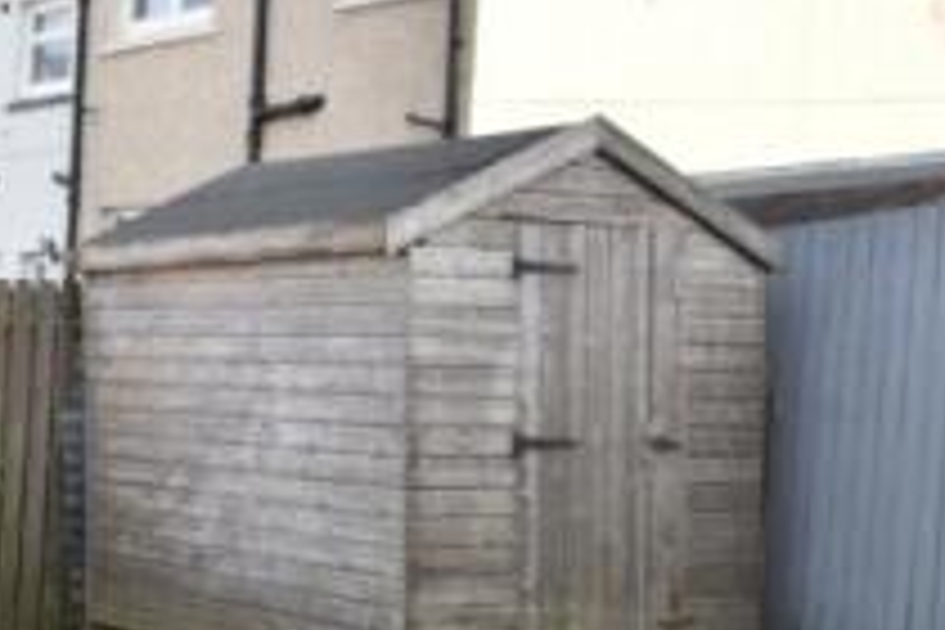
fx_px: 1969
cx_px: -65
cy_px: 470
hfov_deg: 25.3
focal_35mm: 75
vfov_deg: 18.1
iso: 100
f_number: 4.5
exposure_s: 1/250
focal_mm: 16
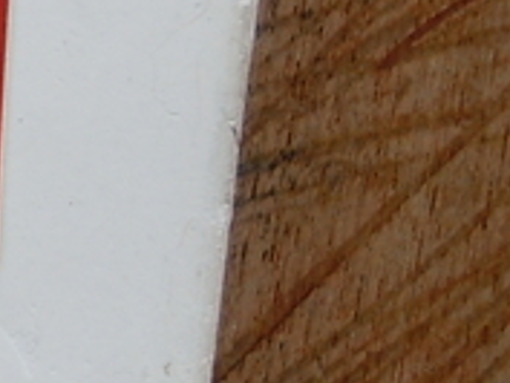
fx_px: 2816
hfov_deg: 9.1
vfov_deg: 7.8
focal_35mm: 191
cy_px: 26
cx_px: -792
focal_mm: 5.9
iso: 160
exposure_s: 1/125
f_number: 4
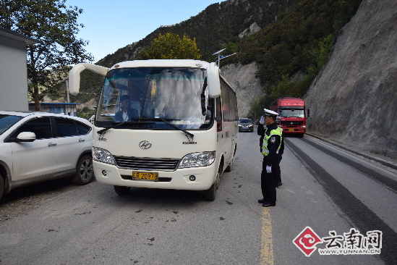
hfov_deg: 67.4
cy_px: 132
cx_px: 198
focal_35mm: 27
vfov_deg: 47.9
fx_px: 298
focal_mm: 18
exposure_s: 1/125
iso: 100
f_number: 5.6
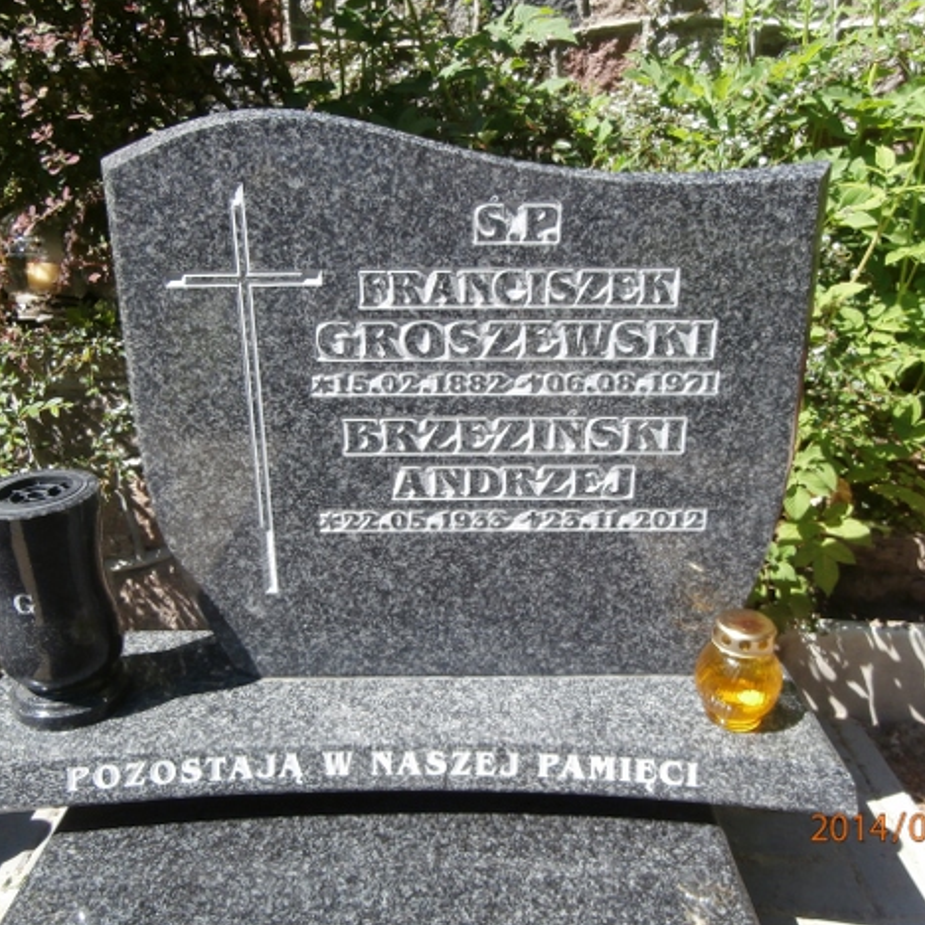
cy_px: 453
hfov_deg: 55.6
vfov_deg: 55.6
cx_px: 447
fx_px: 877
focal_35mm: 29
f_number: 3
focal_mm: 4.2
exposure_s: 1/400
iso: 100
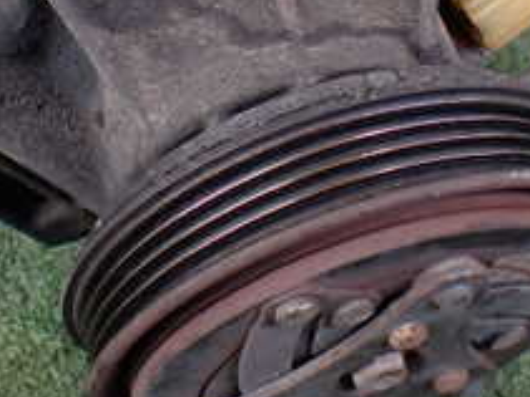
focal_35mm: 91
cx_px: 188
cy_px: 10
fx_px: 1392
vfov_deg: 15.9
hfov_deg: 21.5
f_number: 2.4
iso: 400
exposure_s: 1/125
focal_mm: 5.79
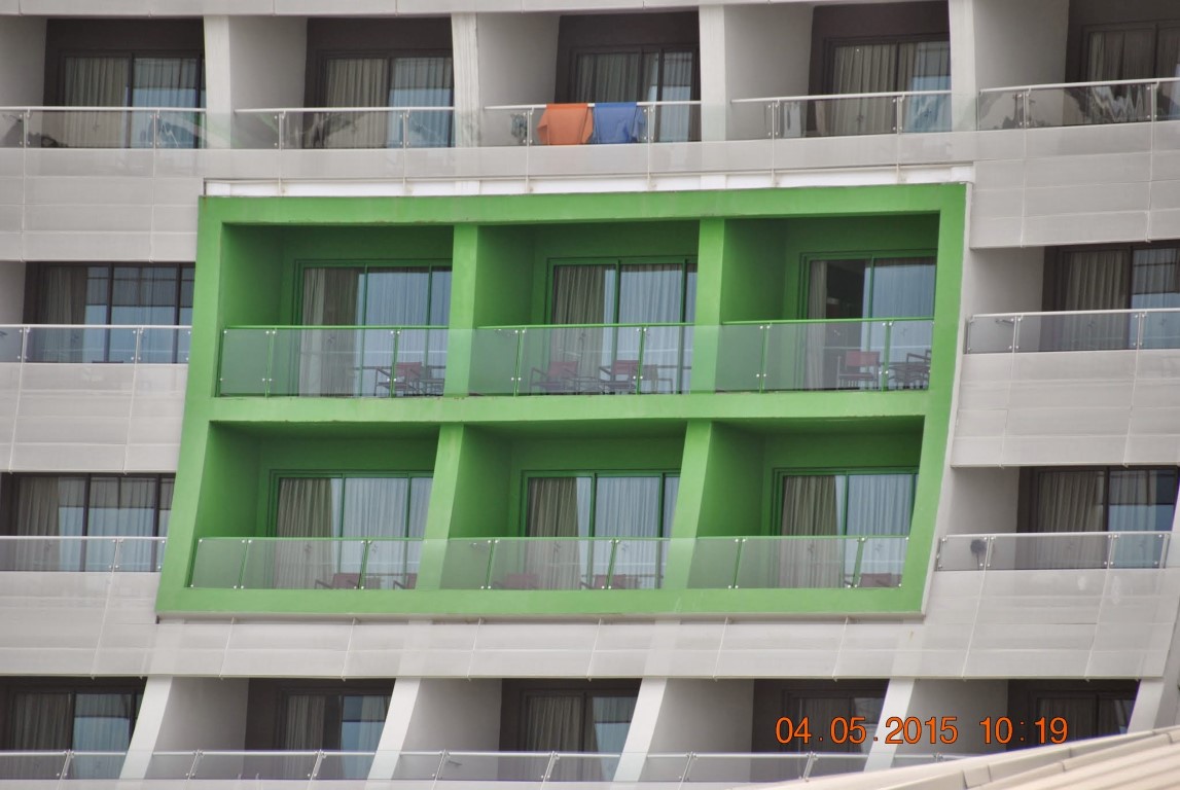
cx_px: 590
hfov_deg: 6.9
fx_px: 9846
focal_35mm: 300
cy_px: 395
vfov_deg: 4.6
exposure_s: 1/500
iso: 200
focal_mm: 200
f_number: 5.6
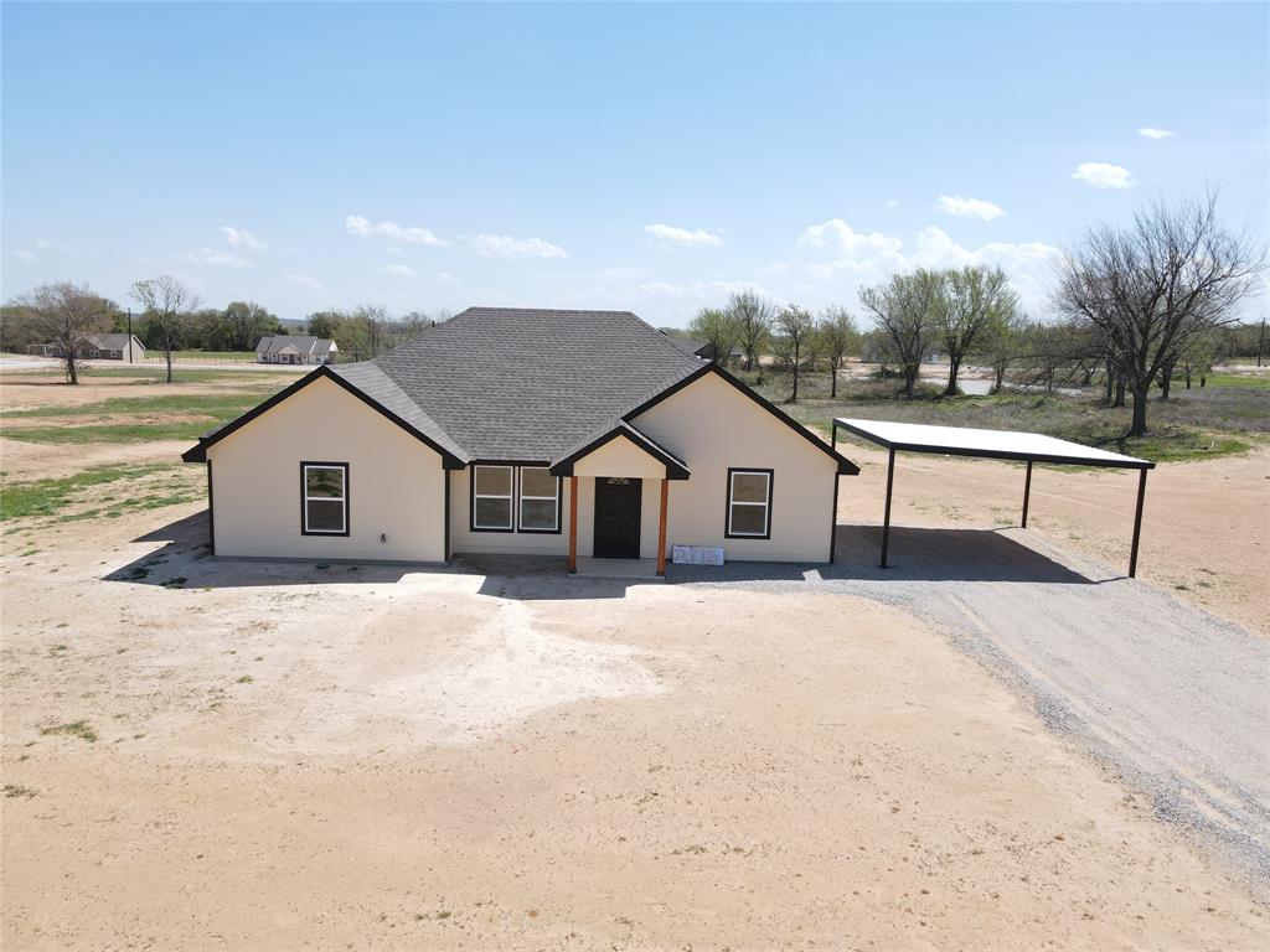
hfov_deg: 71.6
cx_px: 635
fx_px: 881
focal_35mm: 24
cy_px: 476
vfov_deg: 56.8
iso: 100
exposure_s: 1/640
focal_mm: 4.5
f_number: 2.8
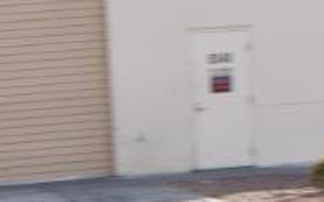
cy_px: 356
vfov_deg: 11.0
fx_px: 989
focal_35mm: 112
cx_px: -21
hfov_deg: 18.0
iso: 200
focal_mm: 18
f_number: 10
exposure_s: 1/160
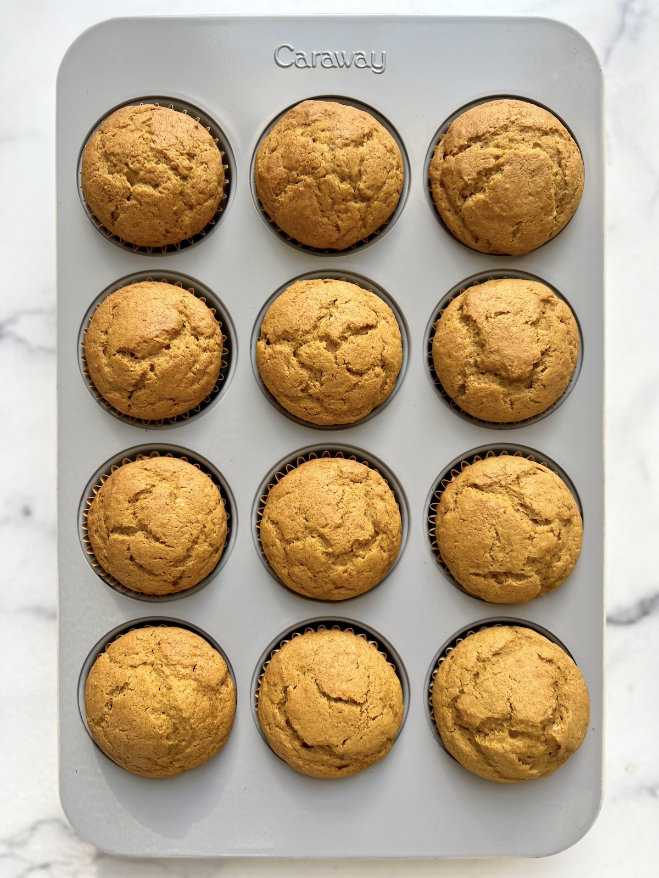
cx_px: 330
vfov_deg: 67.3
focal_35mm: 26
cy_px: 439
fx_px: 660
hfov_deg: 53.1
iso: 50
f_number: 1.5
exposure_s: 1/121
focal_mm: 5.7
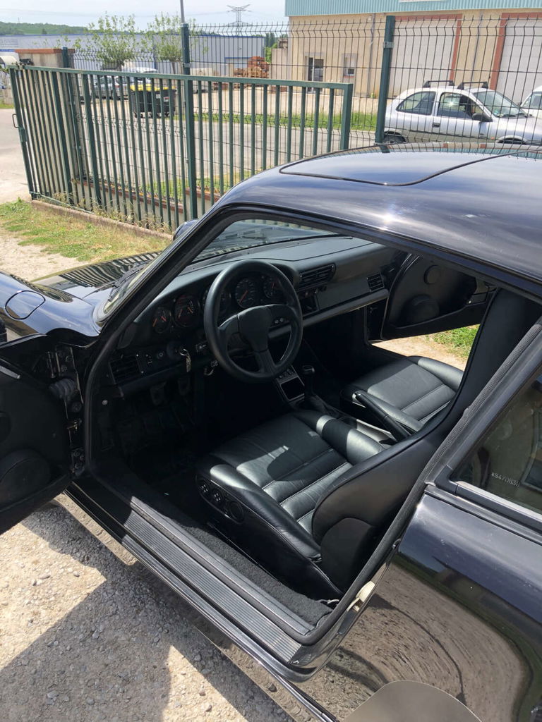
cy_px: 361
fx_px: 585
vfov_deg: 63.4
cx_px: 271
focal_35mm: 28
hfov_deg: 49.7
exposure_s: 1/657
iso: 20
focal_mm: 3.99
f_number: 1.8
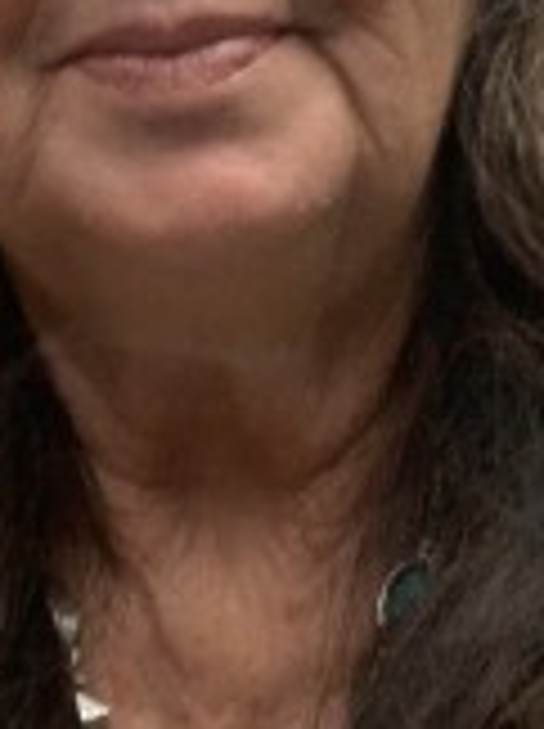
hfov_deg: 14.7
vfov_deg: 19.2
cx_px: 56
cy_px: -45
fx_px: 2080
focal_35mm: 99
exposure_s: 1/40
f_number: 2.2
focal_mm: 2.87
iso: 320
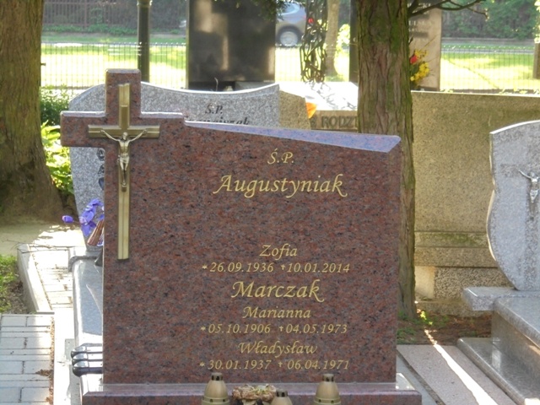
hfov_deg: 16.1
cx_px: 270
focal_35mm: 122
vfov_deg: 12.1
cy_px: 202
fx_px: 1903
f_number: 5.6
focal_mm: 21.8
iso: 400
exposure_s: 1/100
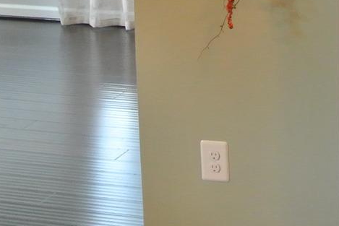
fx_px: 1111
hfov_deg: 16.4
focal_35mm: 118
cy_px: -25
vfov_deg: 11.5
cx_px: 446
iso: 800
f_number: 3.5
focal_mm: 10
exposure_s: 1/60
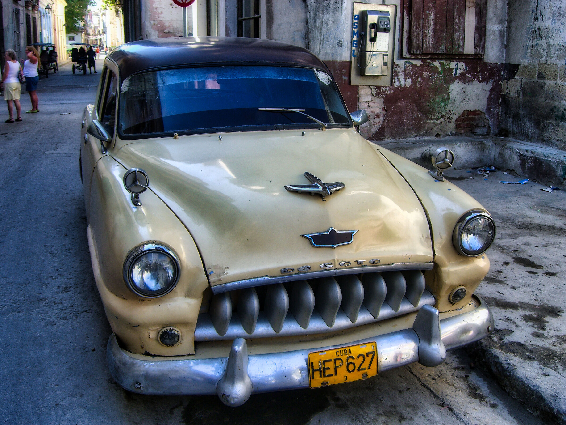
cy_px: 212
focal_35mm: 38
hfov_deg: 49.0
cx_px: 283
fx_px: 621
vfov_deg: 37.7
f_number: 2.8
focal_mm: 7.9
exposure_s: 1/200
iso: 50
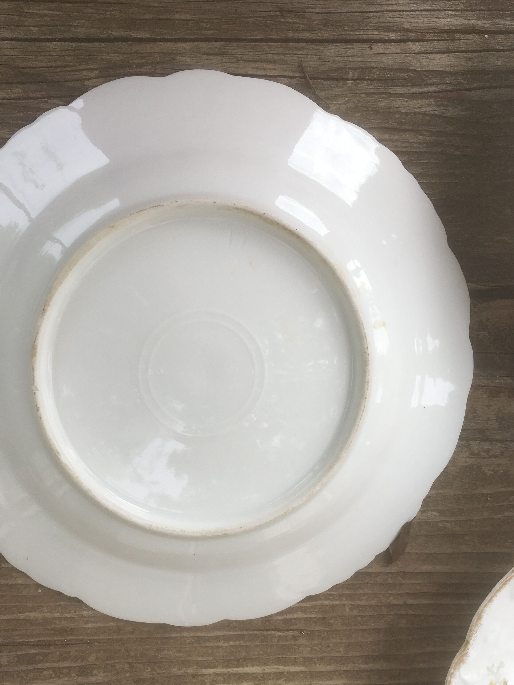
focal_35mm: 36
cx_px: 208
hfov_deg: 39.5
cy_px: 411
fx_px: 713
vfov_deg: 51.0
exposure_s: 1/427
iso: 25
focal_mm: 4.15
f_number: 2.2
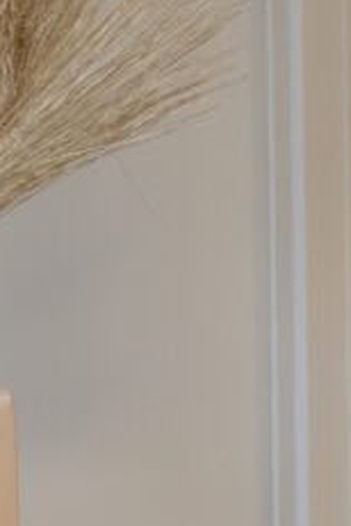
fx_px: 2267
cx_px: -156
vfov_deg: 13.2
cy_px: 378
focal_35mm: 155
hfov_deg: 8.7
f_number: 3.2
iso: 1600
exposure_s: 1/160
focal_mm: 23
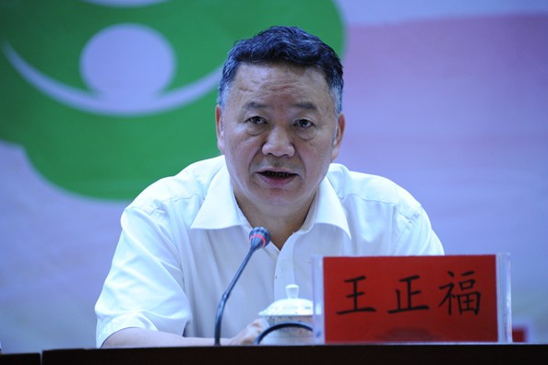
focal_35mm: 303
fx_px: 4612
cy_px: 182
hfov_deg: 6.8
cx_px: 276
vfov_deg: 4.5
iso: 3200
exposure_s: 1/80
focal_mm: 300
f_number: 5.6
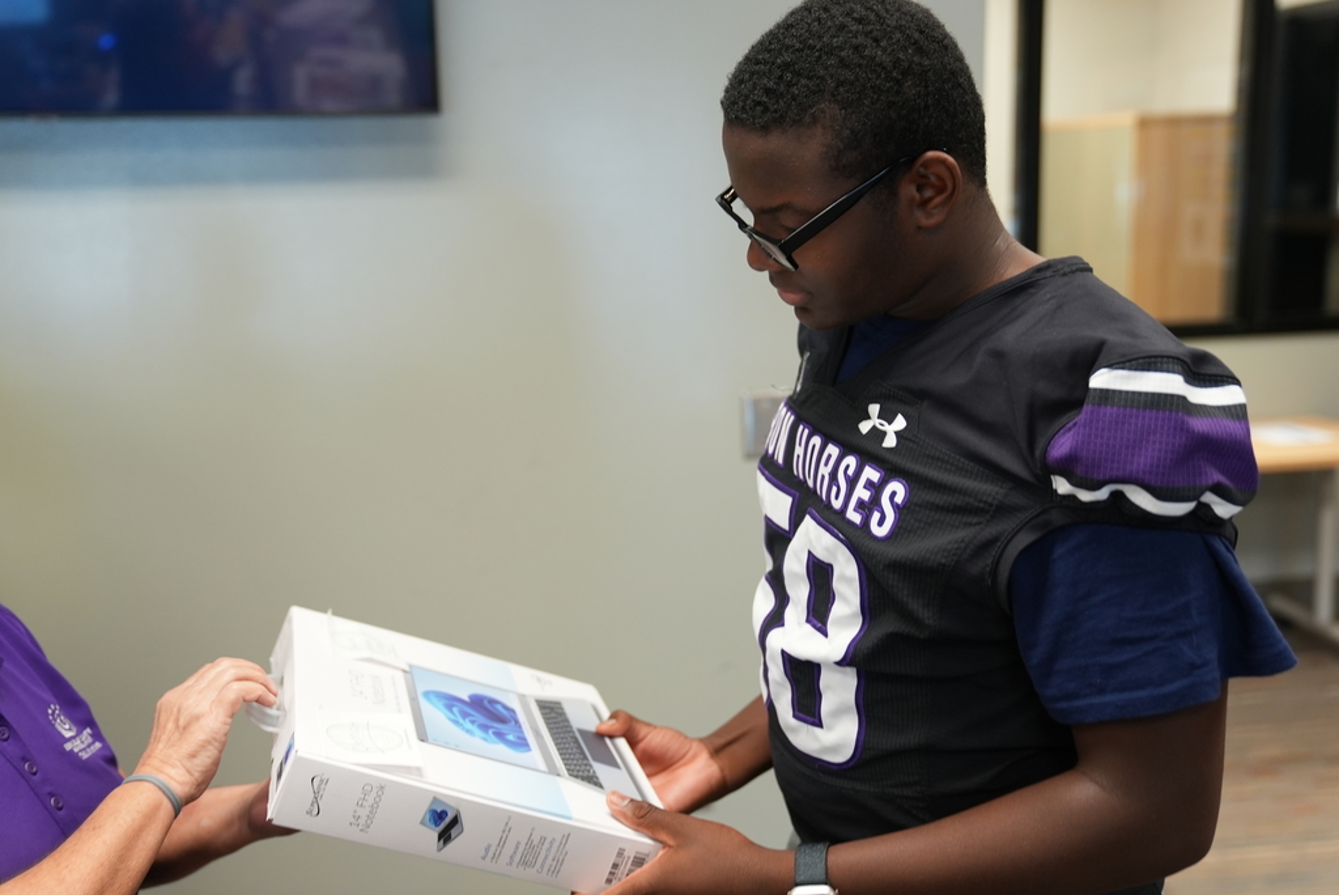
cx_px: 670
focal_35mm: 39
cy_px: 448
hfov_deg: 49.5
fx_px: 1451
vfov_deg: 34.3
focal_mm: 39
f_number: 2.8
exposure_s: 1/125
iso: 1600
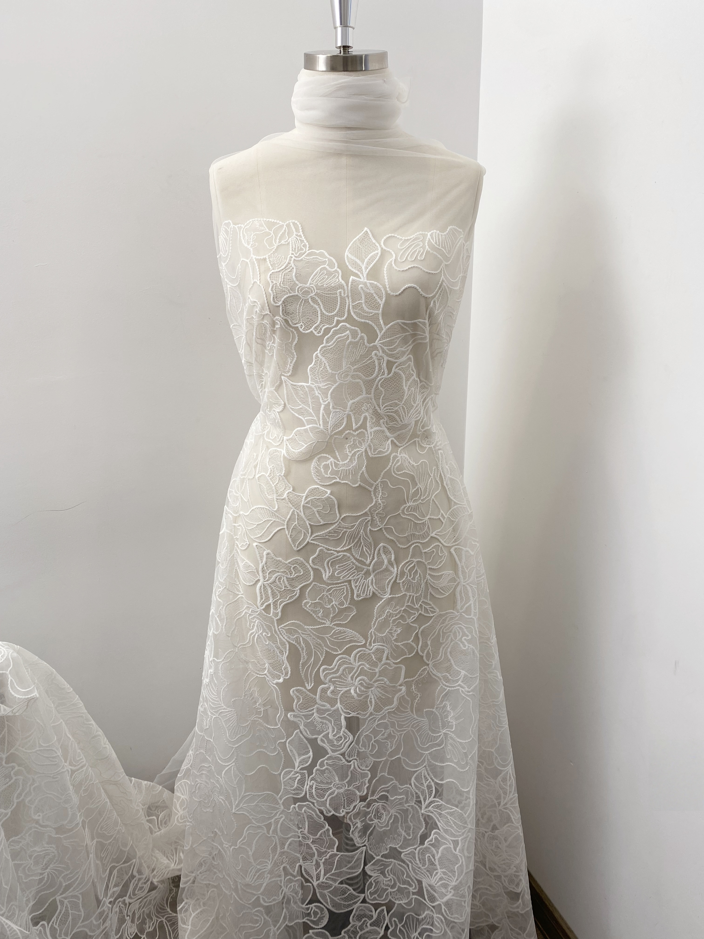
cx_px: 352
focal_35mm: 26
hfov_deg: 53.1
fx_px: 705
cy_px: 470
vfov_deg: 67.3
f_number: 1.8
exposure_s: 1/100
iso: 32
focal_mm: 4.25
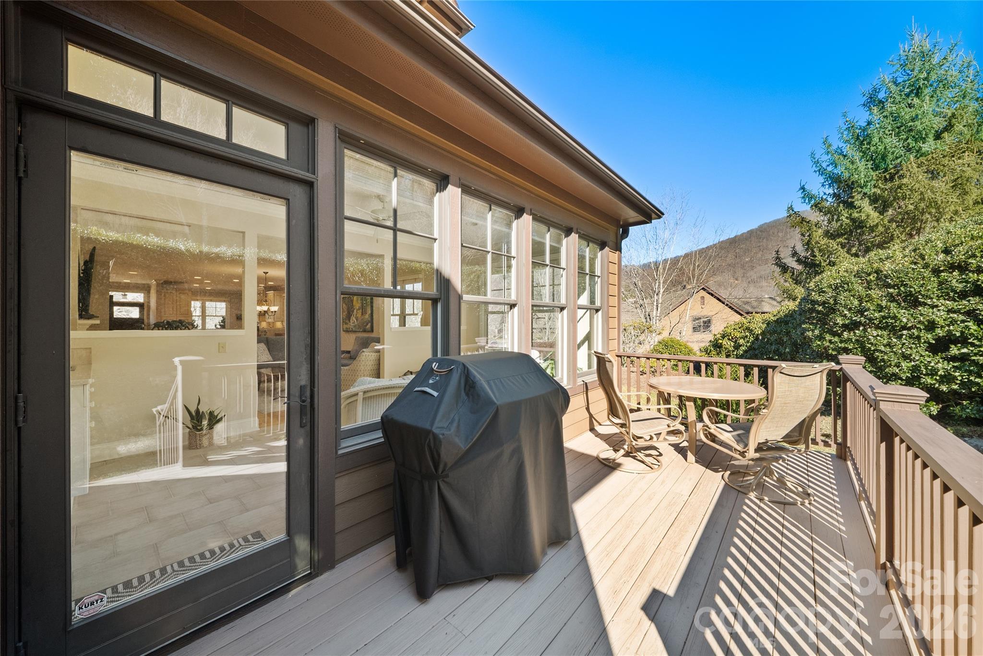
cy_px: 328
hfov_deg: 112.6
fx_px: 328
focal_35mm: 12
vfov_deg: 90.1
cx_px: 492
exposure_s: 1/13
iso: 640
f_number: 8
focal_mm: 12
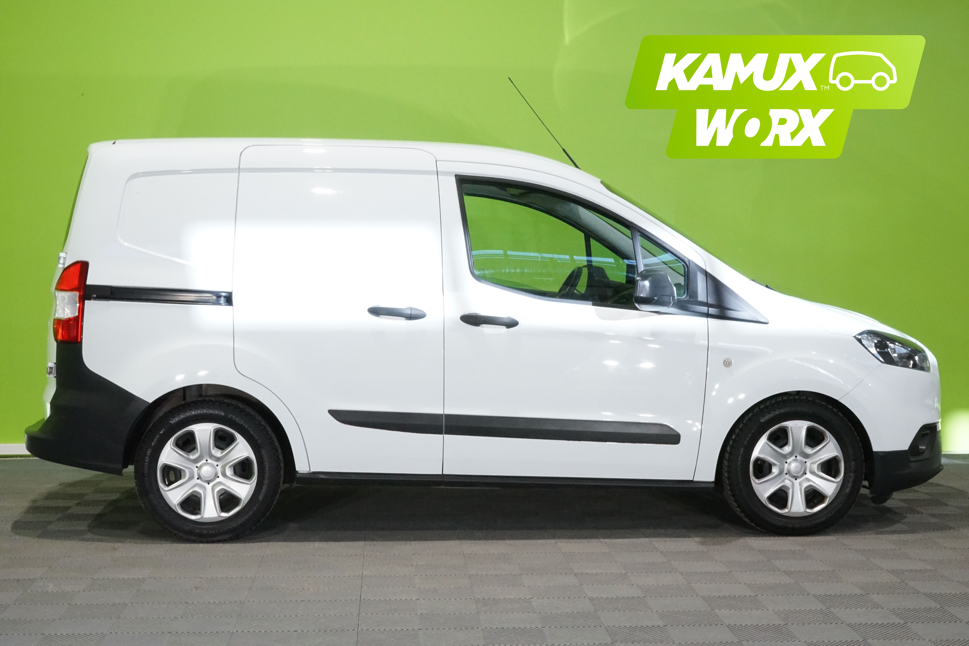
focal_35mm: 53
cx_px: 484
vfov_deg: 25.5
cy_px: 323
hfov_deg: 37.5
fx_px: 1426
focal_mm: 53
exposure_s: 1/20
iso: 6400
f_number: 29
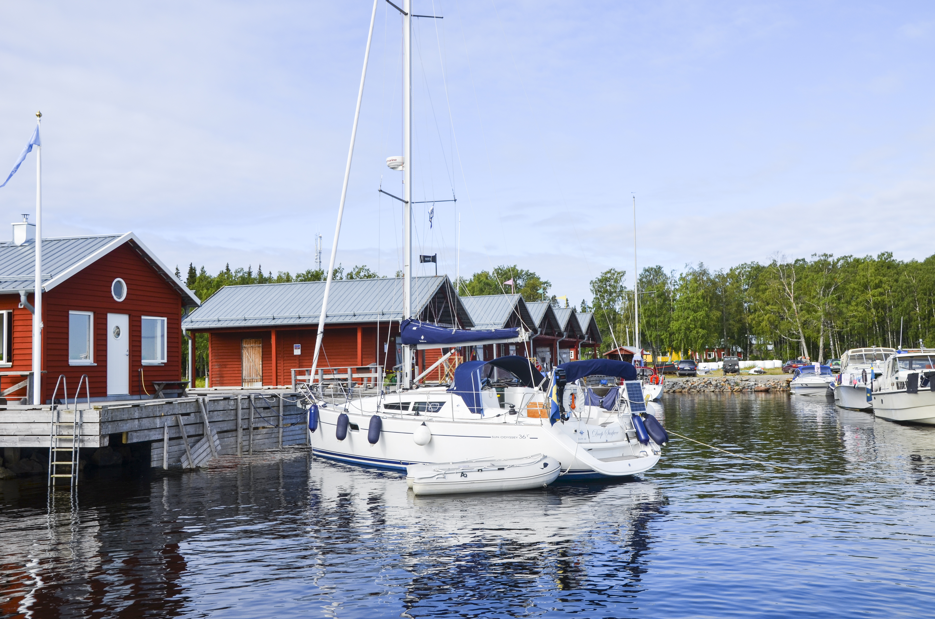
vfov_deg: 34.1
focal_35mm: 39
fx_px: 1011
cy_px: 310
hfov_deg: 49.6
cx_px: 468
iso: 100
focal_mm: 26
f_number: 9
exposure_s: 1/320
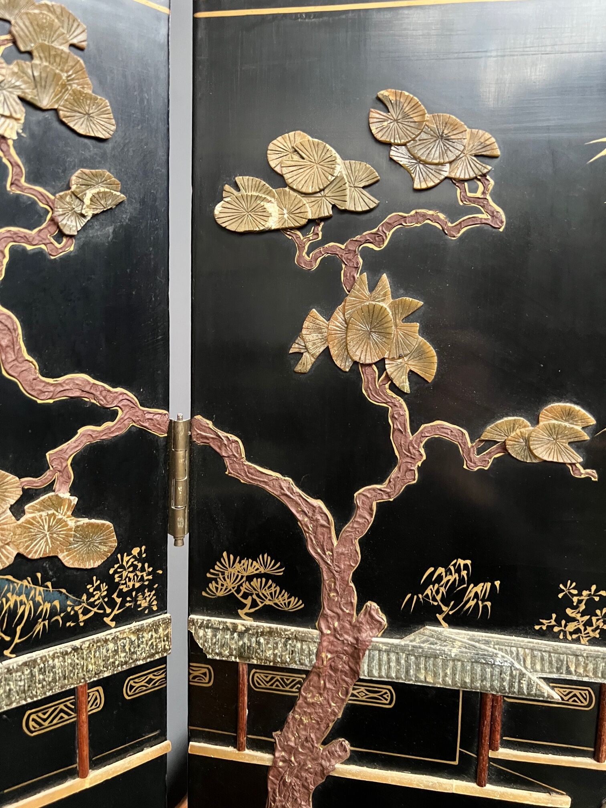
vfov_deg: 67.3
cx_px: 303
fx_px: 607
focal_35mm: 26
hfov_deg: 53.1
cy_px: 404
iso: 640
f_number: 1.5
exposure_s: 1/35
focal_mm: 5.7
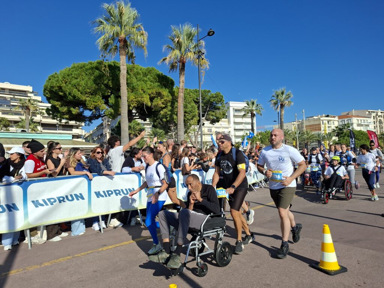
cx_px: 192
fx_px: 255
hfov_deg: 73.9
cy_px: 144
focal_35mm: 23
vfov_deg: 58.9
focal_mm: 5.54
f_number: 1.8
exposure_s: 1/2833
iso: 50
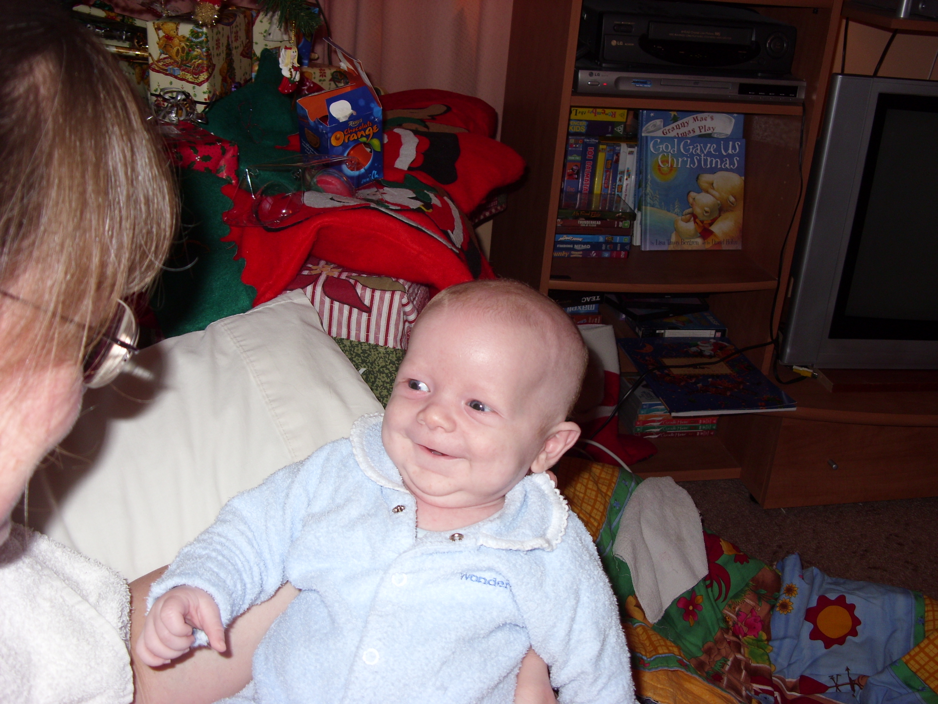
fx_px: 1030
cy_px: 352
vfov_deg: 37.7
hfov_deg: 49.0
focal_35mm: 38
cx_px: 469
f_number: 2.8
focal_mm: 6.3
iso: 50
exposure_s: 1/30
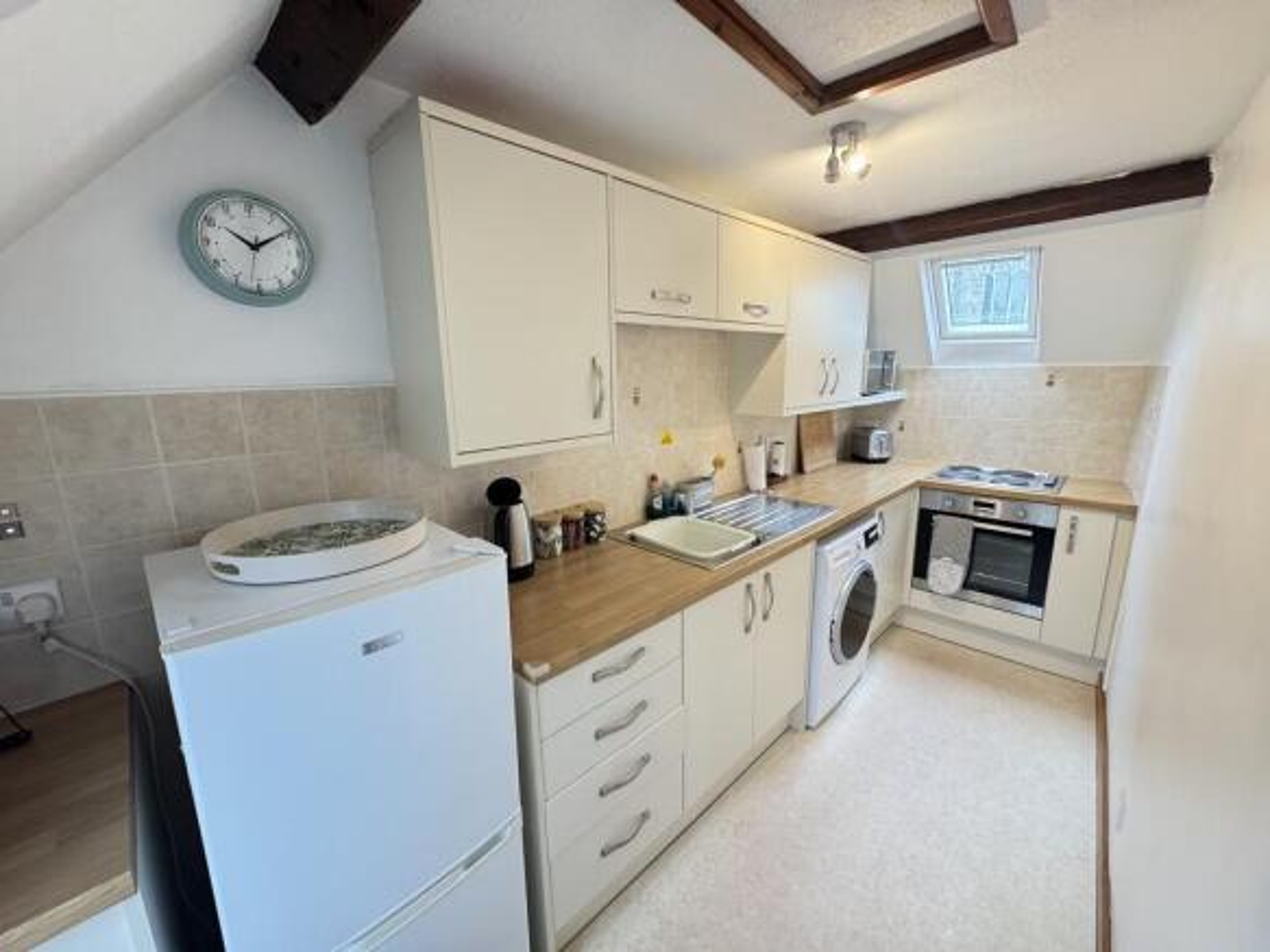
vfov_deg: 85.7
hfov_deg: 102.1
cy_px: 476
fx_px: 514
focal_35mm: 14
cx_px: 635
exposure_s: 1/100
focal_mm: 2.22
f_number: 2.2
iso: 320
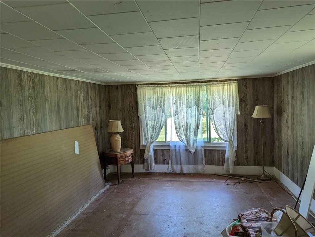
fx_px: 219
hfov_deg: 71.5
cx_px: 158
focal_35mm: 24
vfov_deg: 56.9
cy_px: 118
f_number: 1.85
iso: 40
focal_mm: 6.81
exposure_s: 1/72.8
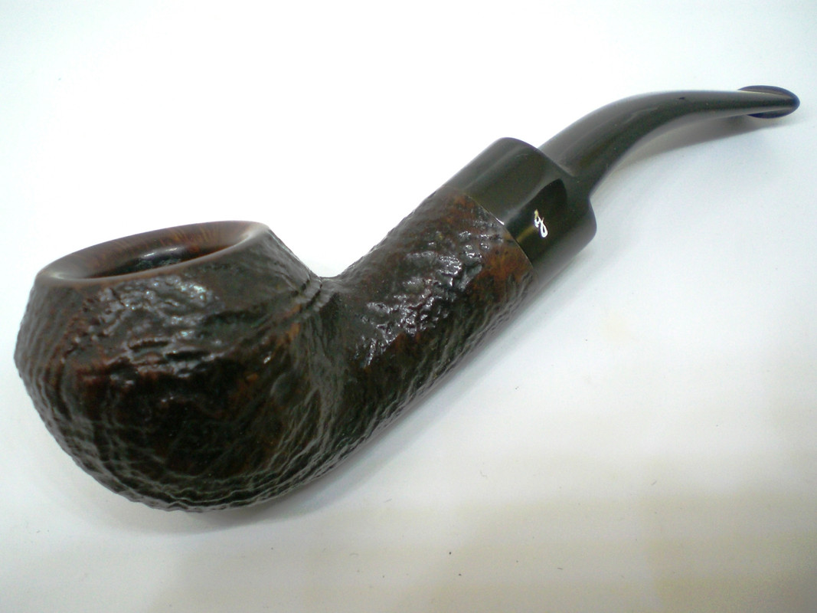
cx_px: 408
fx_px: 897
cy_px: 306
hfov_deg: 49.0
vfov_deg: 37.7
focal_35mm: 38
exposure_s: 1/100
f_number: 3.1
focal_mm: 6.3
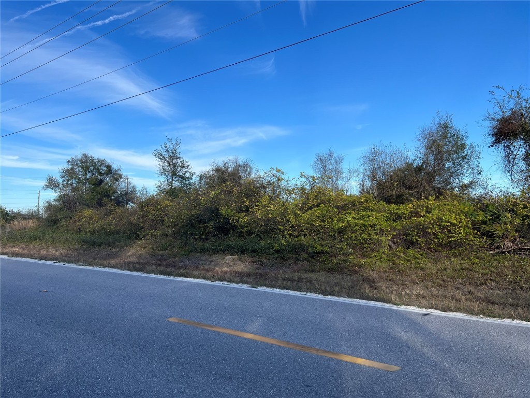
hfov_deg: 67.3
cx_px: 265
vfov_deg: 53.1
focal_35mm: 26
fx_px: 398
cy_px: 199
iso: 50
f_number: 1.5
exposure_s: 1/2353
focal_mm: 5.7
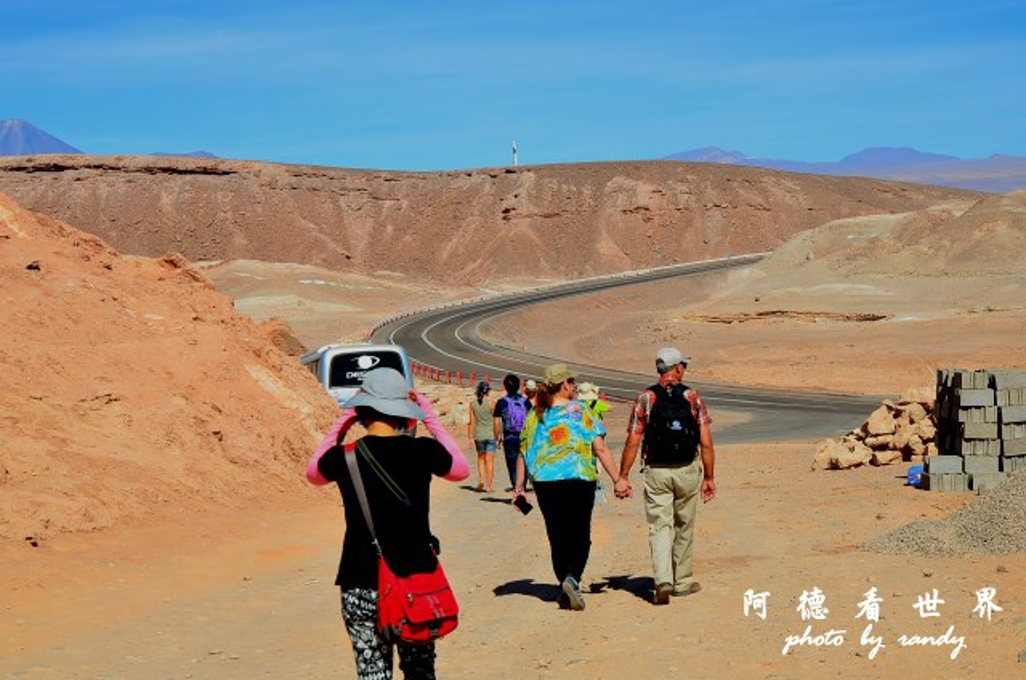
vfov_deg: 18.1
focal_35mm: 75
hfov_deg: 27.0
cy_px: 340
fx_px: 2133
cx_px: 513
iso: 100
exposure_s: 1/250
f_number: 9
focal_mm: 50
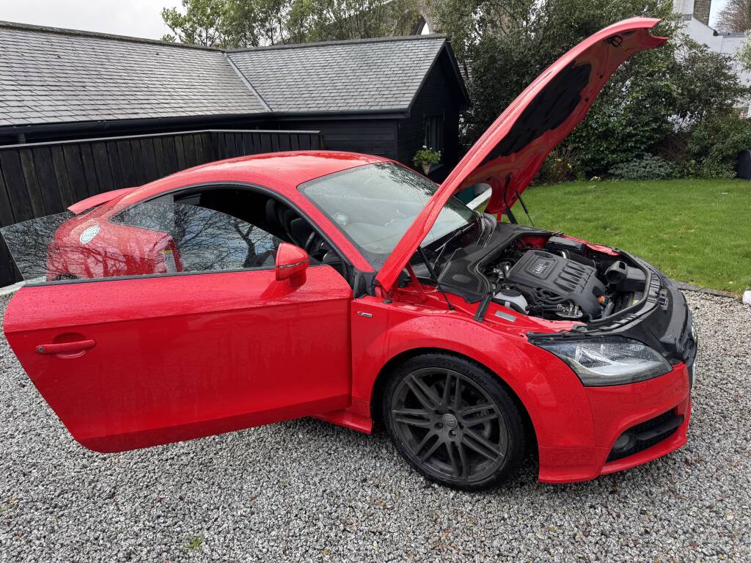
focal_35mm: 24
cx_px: 376
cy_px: 282
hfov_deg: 71.6
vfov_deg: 56.8
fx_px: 521
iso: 80
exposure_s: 1/121
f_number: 1.78
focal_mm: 6.76
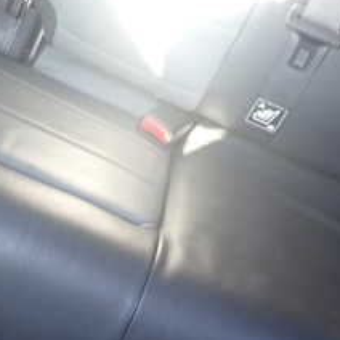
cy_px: 184
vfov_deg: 23.1
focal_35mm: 75
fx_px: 833
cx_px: 138
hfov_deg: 23.0
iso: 320
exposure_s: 1/30
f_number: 2.3
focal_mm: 5.4
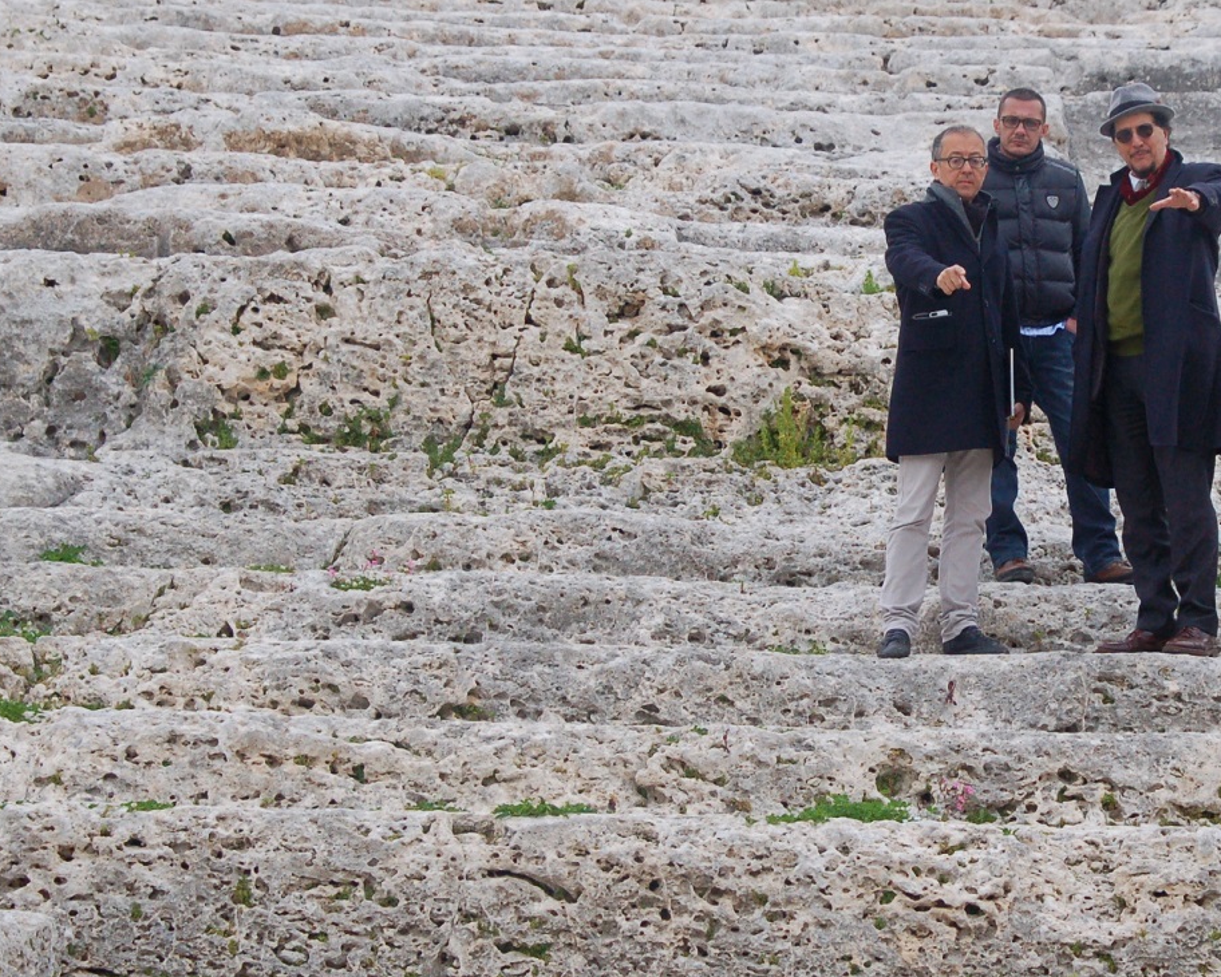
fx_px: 4627
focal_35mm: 128
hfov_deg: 14.9
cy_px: 436
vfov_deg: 12.1
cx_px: 975
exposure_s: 1/750
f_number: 5.6
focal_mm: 46
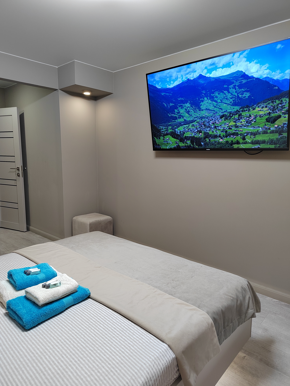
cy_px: 193
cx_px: 145
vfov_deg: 73.9
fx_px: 257
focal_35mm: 23
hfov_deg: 58.9
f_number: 1.9
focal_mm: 5.52
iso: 759
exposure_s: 1/100
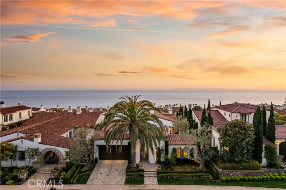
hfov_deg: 78.6
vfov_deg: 57.2
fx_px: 175
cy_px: 95
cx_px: 143
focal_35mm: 22
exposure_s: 1/100
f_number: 2.8
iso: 100
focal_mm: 8.38
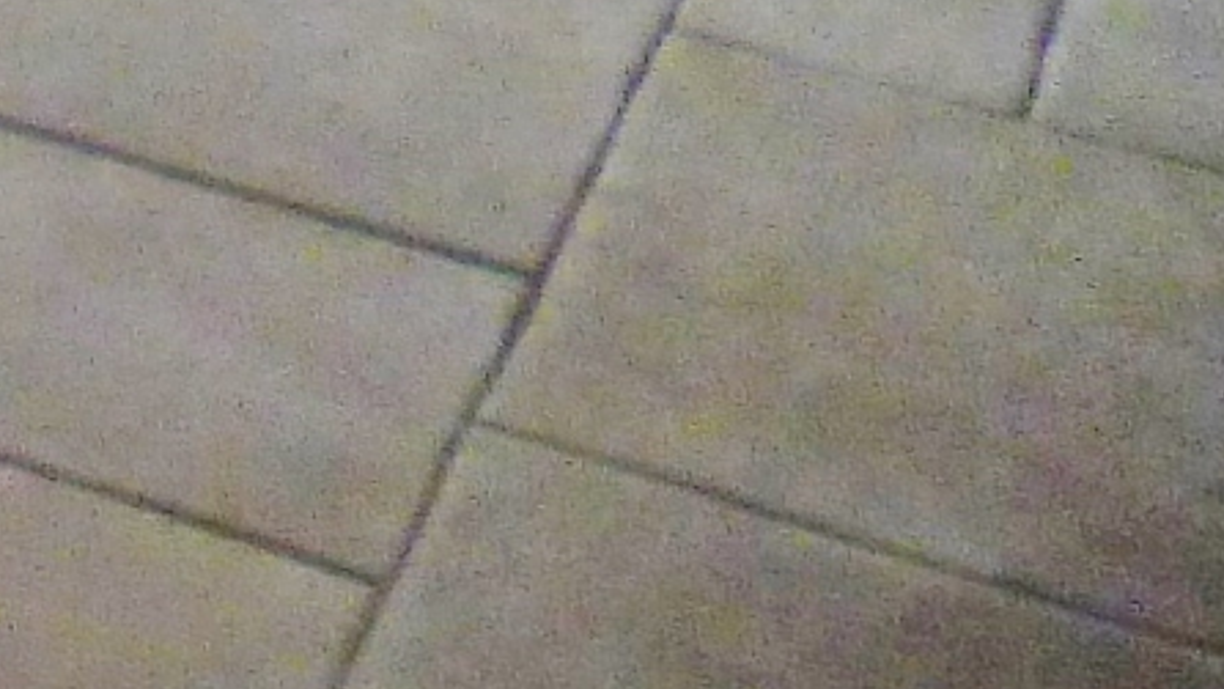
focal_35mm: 150
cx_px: -2278
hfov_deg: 10.7
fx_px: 4869
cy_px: -1798
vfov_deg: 6.8
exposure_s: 1/60
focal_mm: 4.3
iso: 160
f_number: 2.5
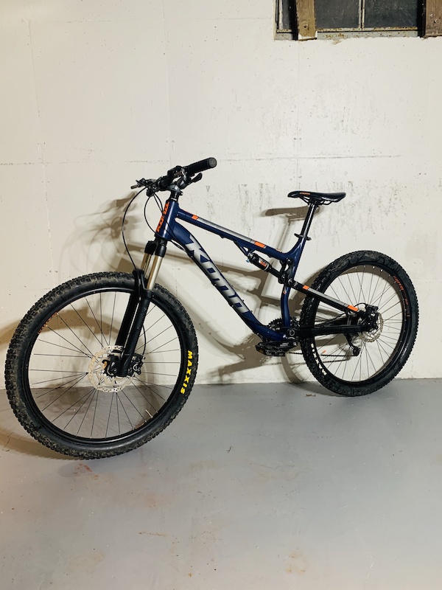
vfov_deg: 67.3
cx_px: 221
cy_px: 295
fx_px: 443
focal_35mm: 26
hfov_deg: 53.1
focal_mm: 4.25
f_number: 1.8
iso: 200
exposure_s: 1/60
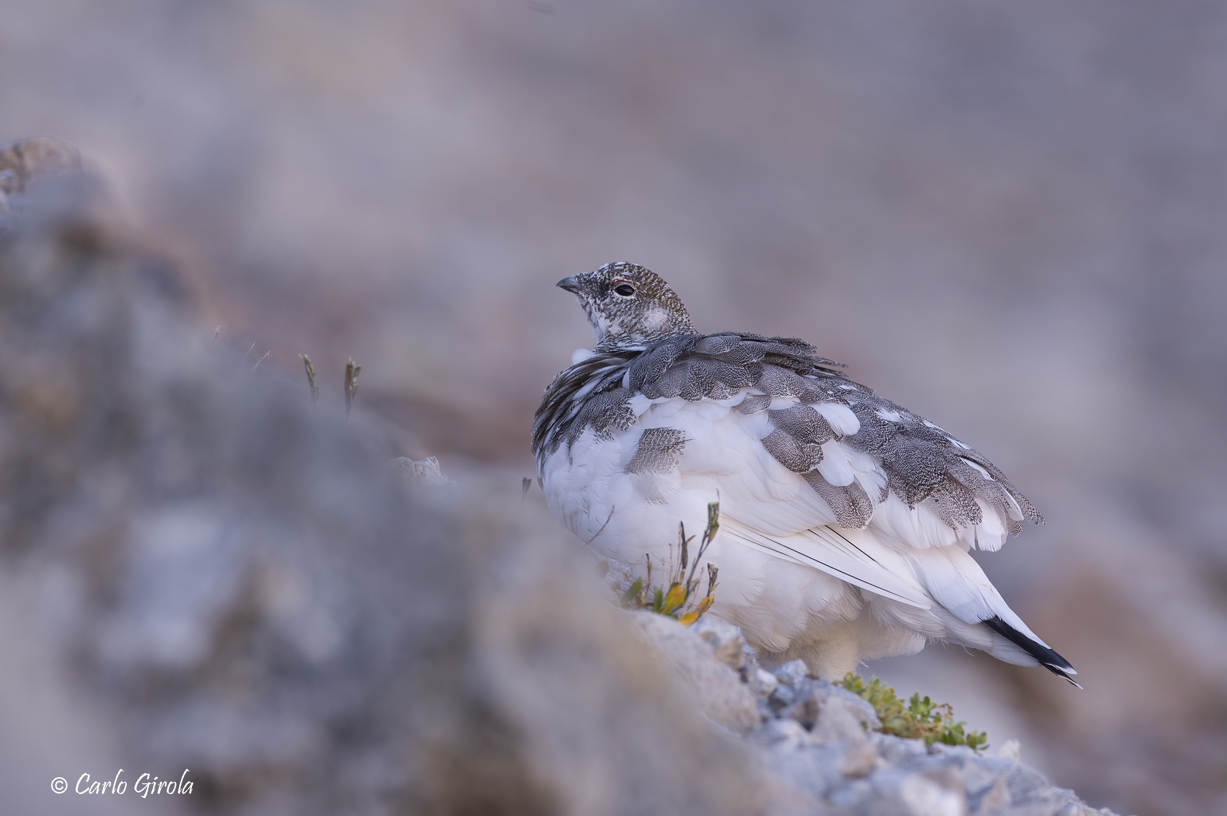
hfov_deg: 3.4
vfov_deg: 2.3
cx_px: 614
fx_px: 20437
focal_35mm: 600
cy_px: 408
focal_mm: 600
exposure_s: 1/320
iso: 800
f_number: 8
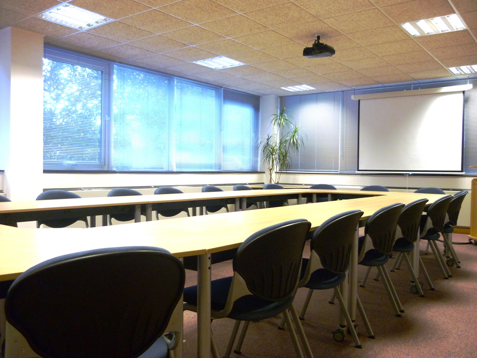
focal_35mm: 31
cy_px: 179
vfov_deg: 45.4
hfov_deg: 58.4
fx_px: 427
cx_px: 238
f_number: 2.8
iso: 250
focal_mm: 5.5
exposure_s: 1/30
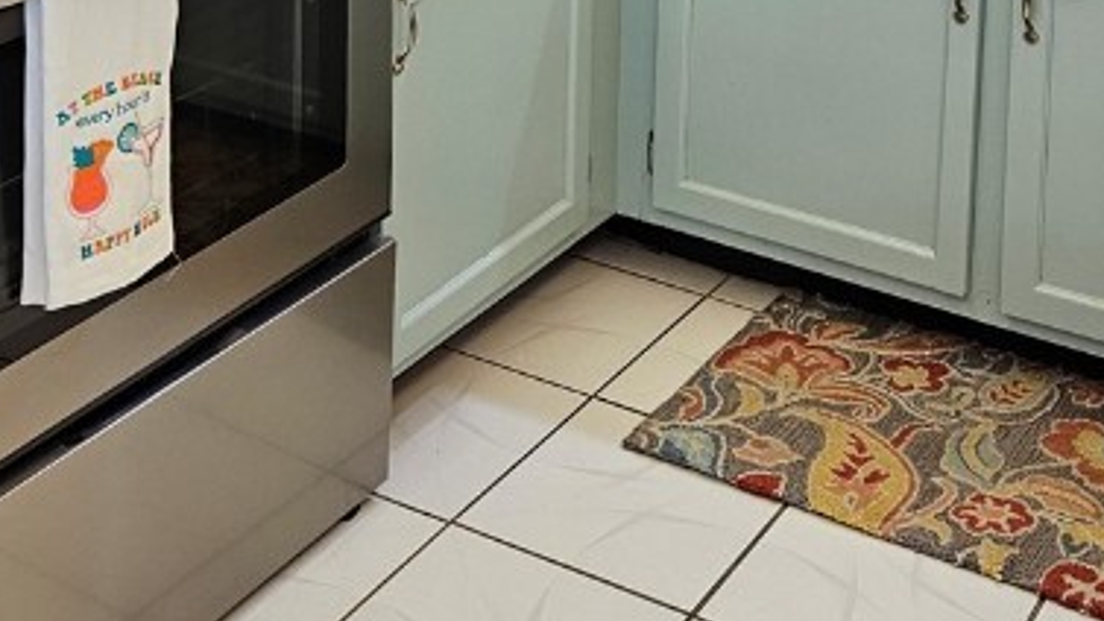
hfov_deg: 30.8
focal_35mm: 68
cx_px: 703
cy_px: -434
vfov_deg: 15.6
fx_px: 1990
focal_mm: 5.4
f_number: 1.8
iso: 160
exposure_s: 1/120
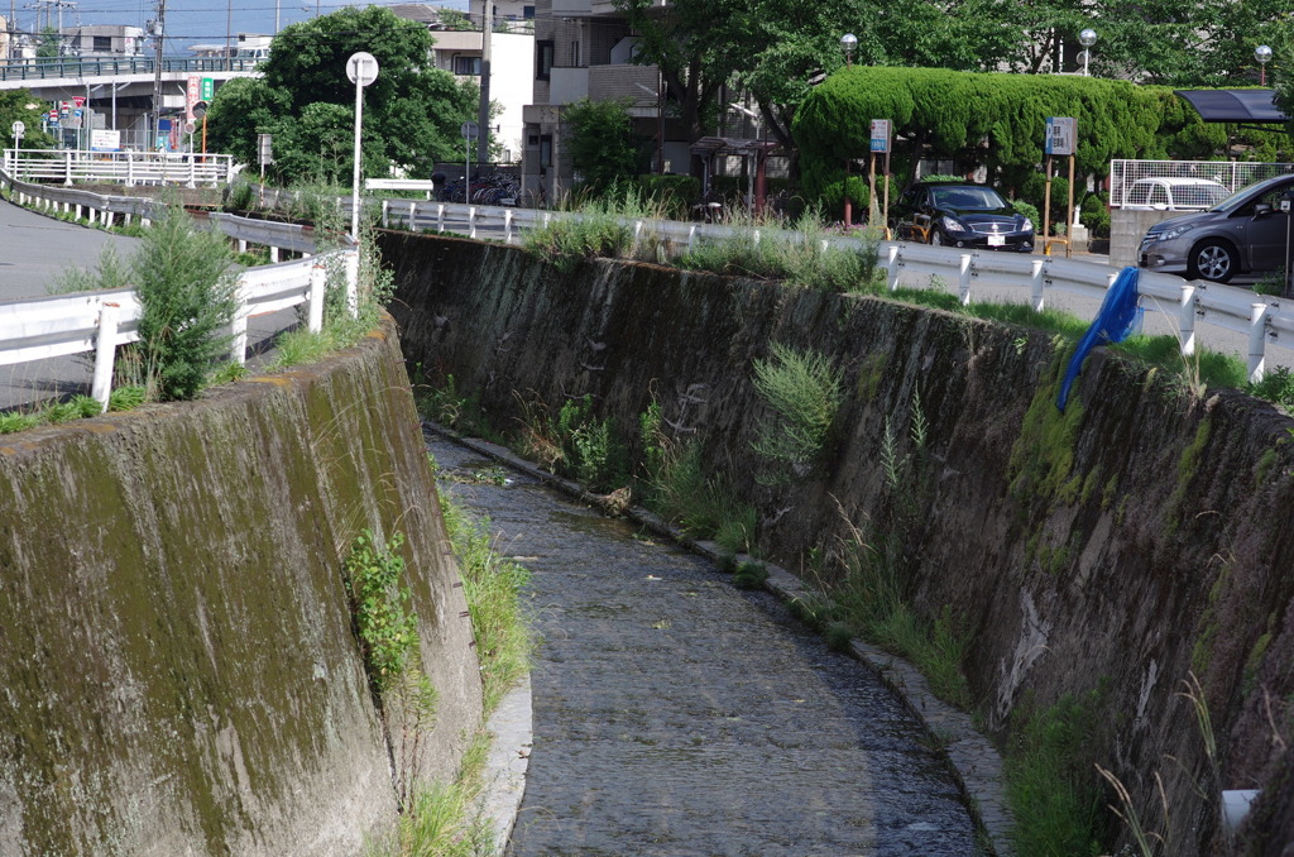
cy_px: 428
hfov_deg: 19.5
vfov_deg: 13.0
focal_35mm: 105
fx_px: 3766
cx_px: 647
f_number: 5
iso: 100
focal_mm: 70
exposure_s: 1/500
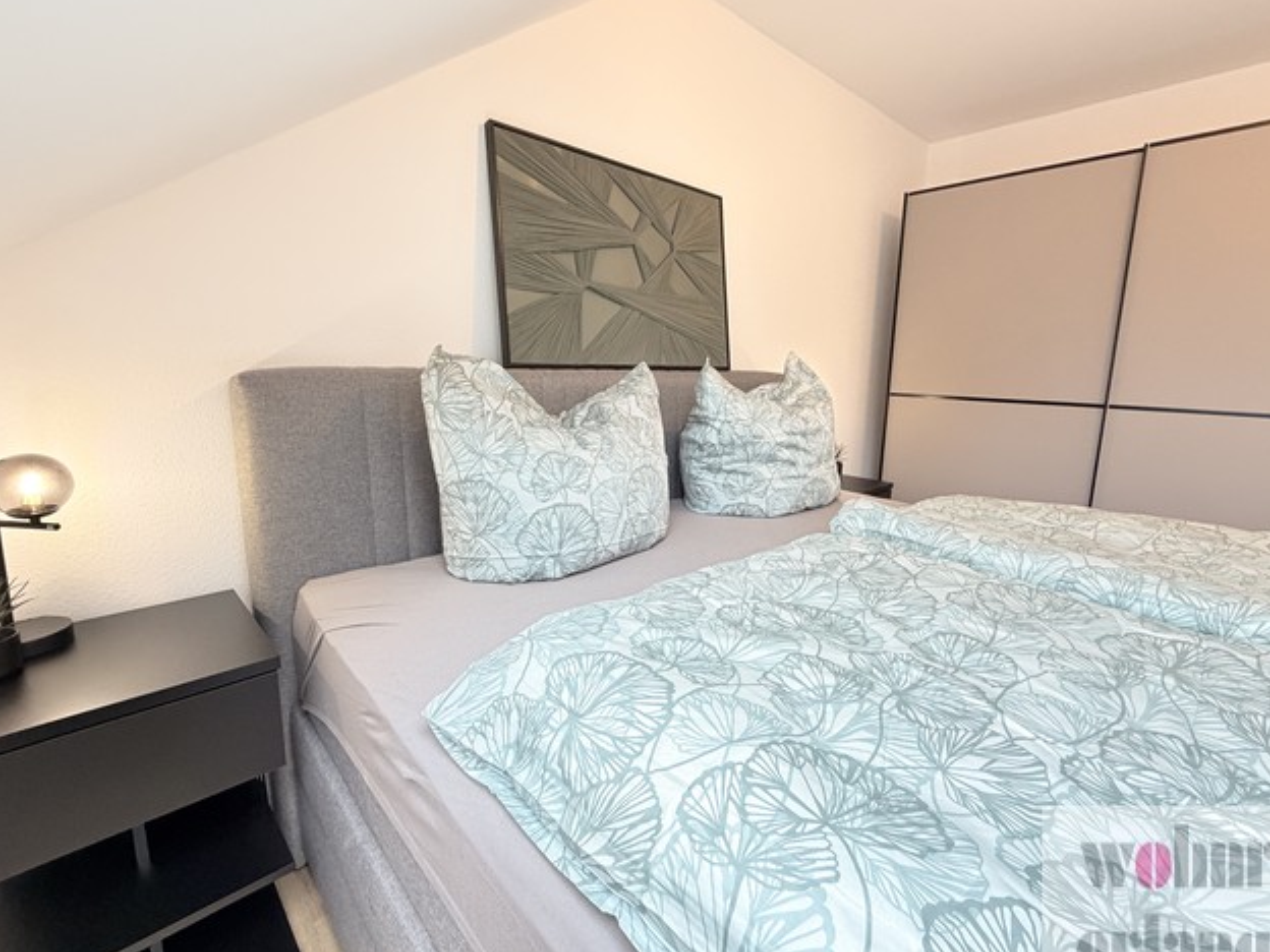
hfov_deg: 94.5
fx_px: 587
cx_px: 652
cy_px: 463
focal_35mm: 16
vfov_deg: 78.1
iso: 320
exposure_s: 1/78
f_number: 2.2
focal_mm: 2.22
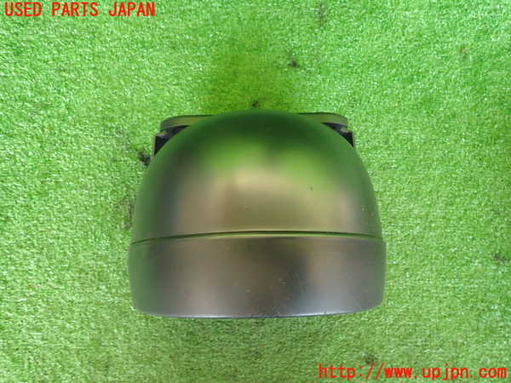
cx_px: 256
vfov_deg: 54.9
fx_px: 369
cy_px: 192
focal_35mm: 25
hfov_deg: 69.4
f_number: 2
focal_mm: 4.5
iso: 200
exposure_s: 1/40
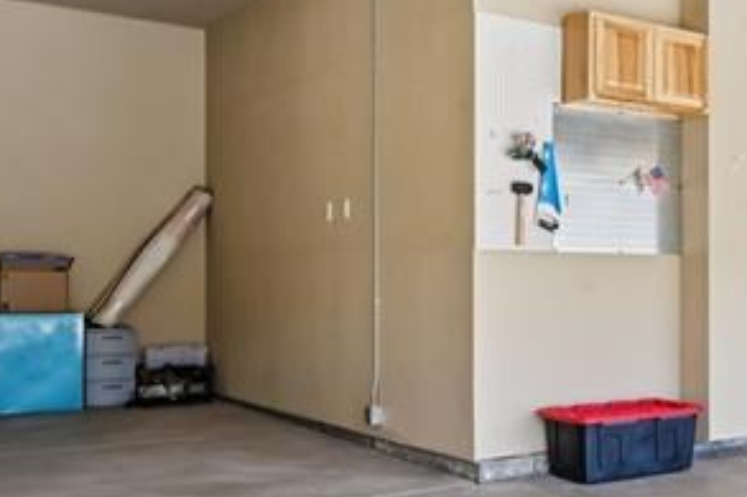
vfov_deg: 27.5
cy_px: 270
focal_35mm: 49
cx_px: 897
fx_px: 1016
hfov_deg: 33.0
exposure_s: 1/15
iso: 160
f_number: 11
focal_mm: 14
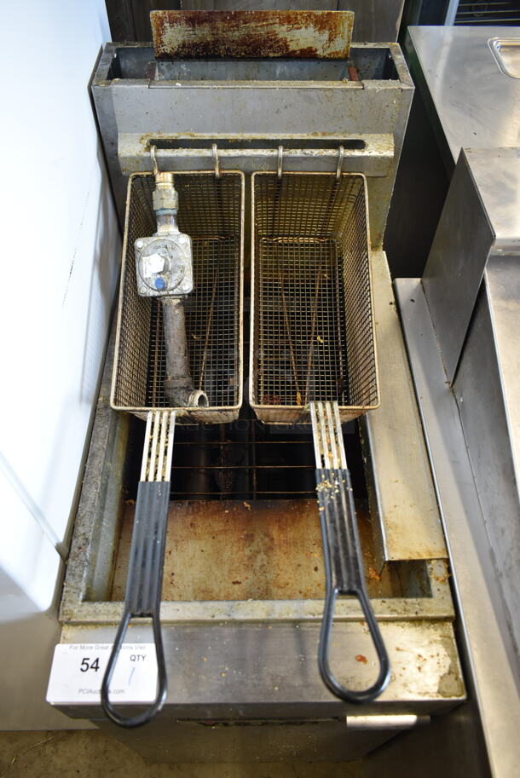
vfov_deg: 67.3
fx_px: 584
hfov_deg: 48.0
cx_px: 260
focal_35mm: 27
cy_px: 389
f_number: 3.5
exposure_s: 1/30
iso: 500
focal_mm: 18
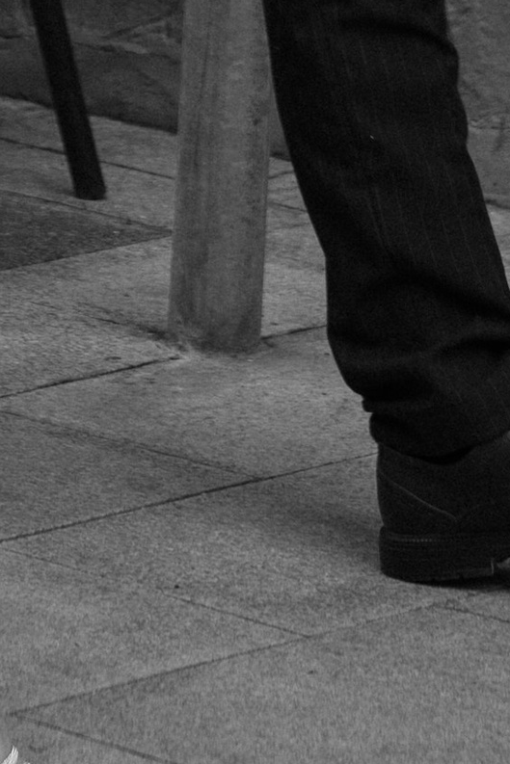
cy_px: -999
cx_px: -132
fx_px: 7200
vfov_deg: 5.9
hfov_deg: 4.0
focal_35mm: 339
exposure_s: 1/160
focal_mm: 70
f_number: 4
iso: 100
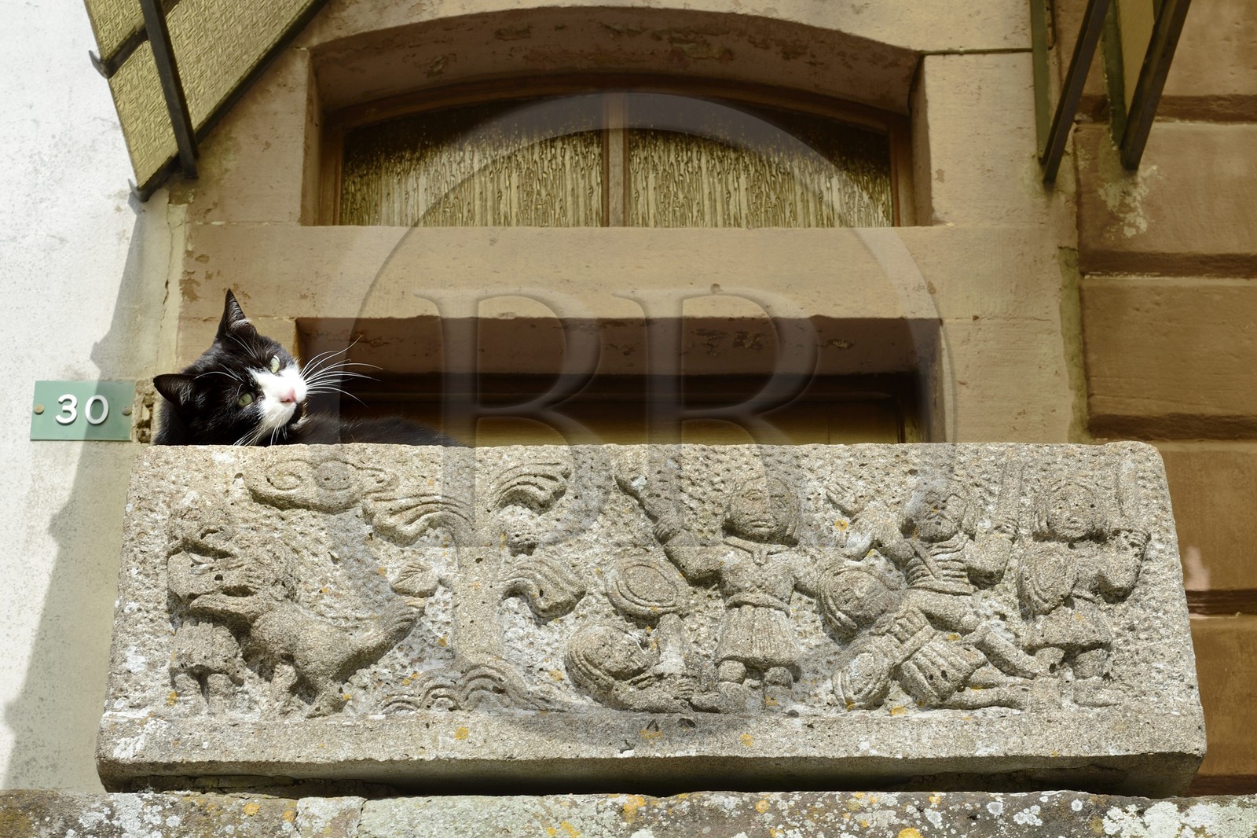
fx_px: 1745
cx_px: 628
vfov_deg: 27.0
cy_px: 419
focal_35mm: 50
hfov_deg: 39.6
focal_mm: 50
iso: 200
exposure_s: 1/200
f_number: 13
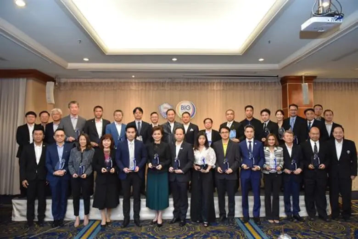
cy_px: 120
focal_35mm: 24
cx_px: 179
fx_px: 239
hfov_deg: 73.7
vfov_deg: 53.1
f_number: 4
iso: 1250
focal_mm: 24
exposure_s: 1/125
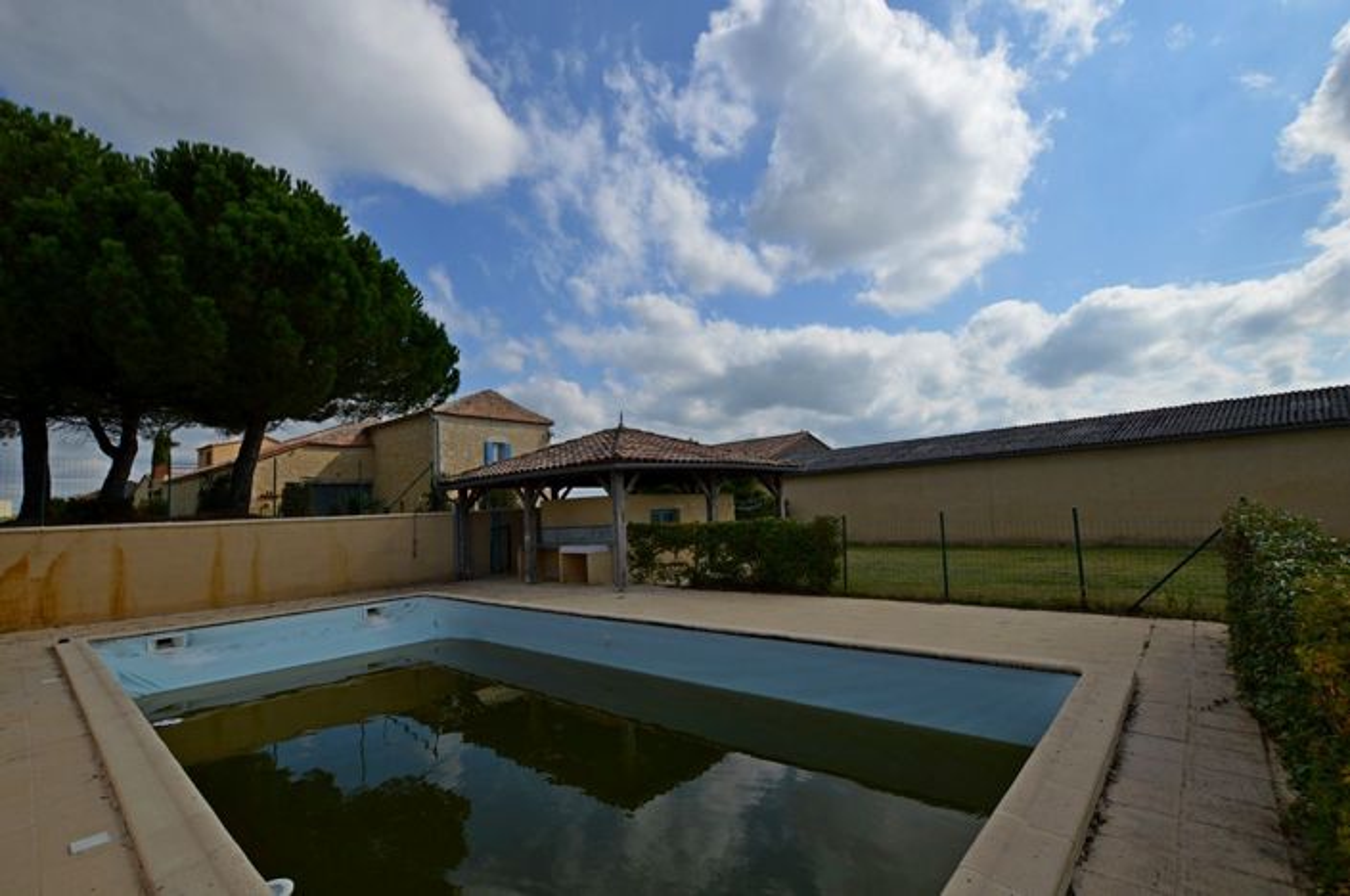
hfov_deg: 100.5
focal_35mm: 15
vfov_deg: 77.2
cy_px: 448
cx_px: 675
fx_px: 562
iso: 100
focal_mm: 10
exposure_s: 1/320
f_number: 9
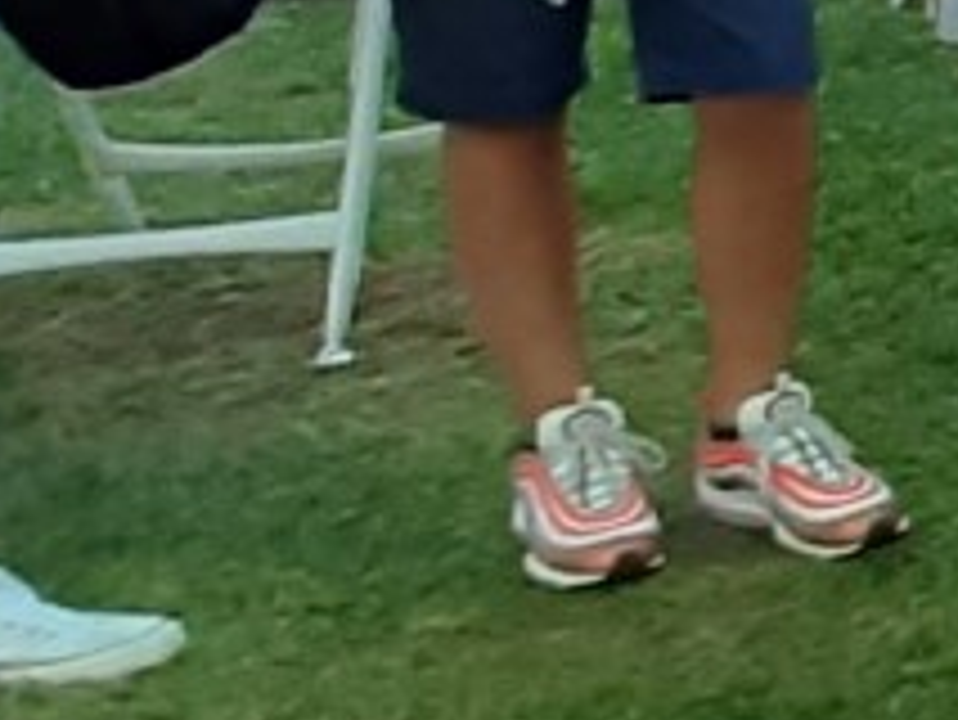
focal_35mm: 88
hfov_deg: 14.2
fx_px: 2437
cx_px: 2359
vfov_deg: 14.5
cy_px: -634
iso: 50
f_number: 2.2
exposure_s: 1/100
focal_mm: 1.42
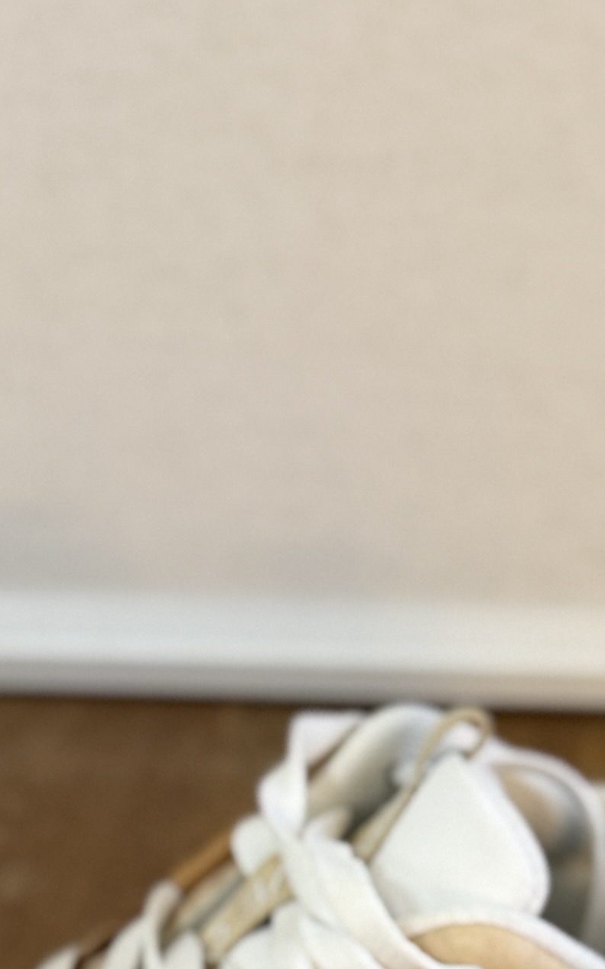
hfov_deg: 15.8
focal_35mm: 81
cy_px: 1264
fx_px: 2137
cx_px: 629
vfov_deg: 22.7
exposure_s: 1/60
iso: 250
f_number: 1.78
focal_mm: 6.76
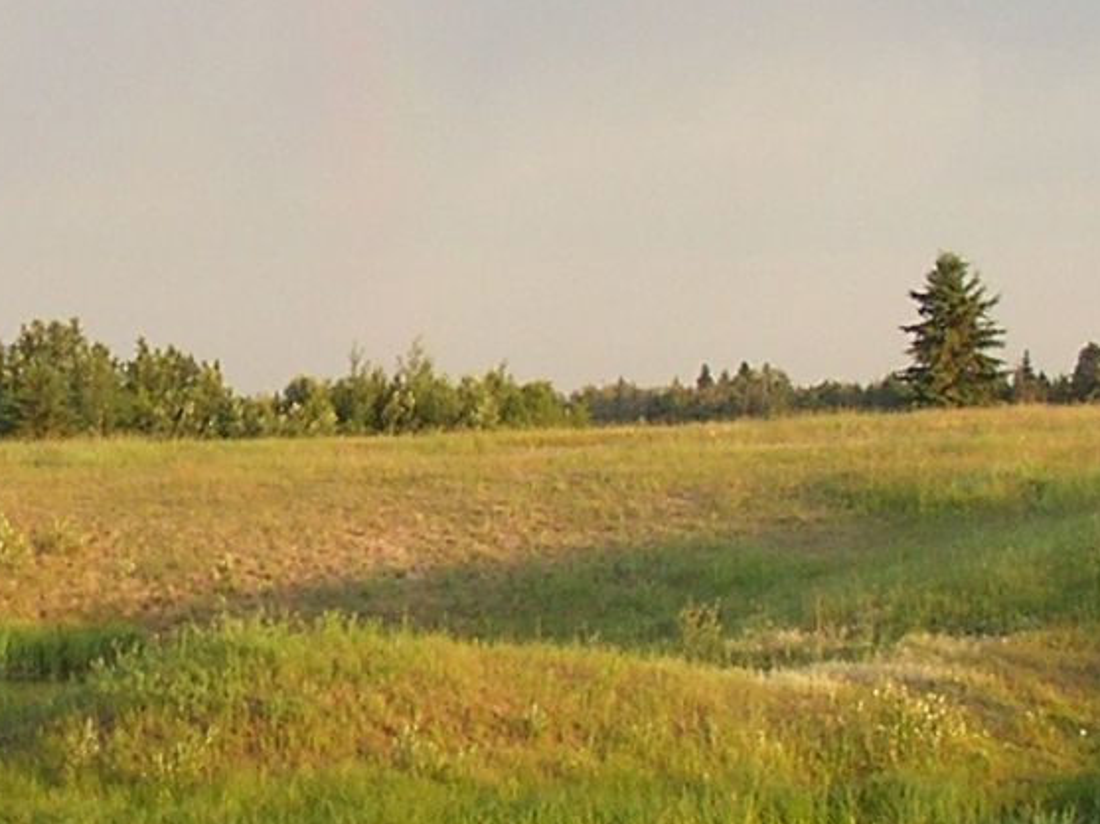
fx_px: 4319
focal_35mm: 136
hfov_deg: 14.4
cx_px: 194
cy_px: 543
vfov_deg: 10.9
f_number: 2.8
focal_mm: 5.7
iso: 64
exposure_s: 1/160
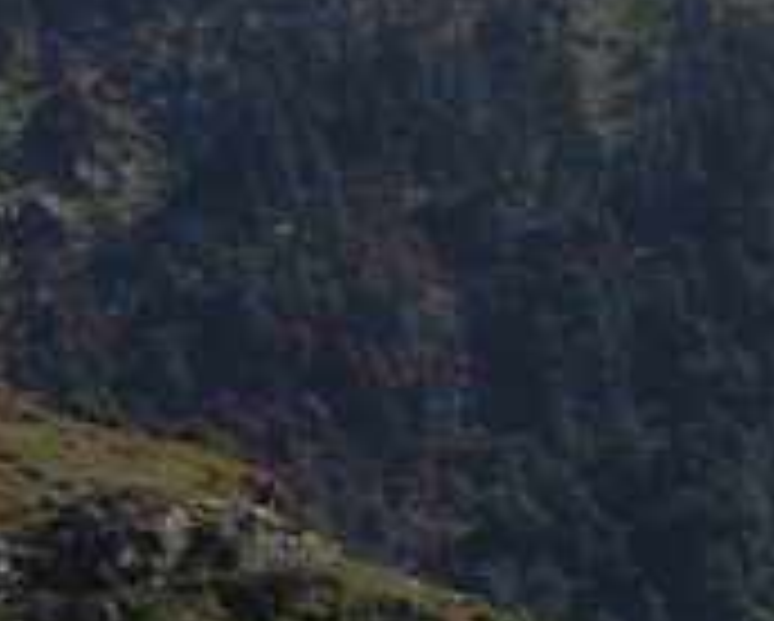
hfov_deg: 6.7
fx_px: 6599
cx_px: 922
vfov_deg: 5.4
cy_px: -20
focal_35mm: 288
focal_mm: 55
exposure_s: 1/125
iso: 100
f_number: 8
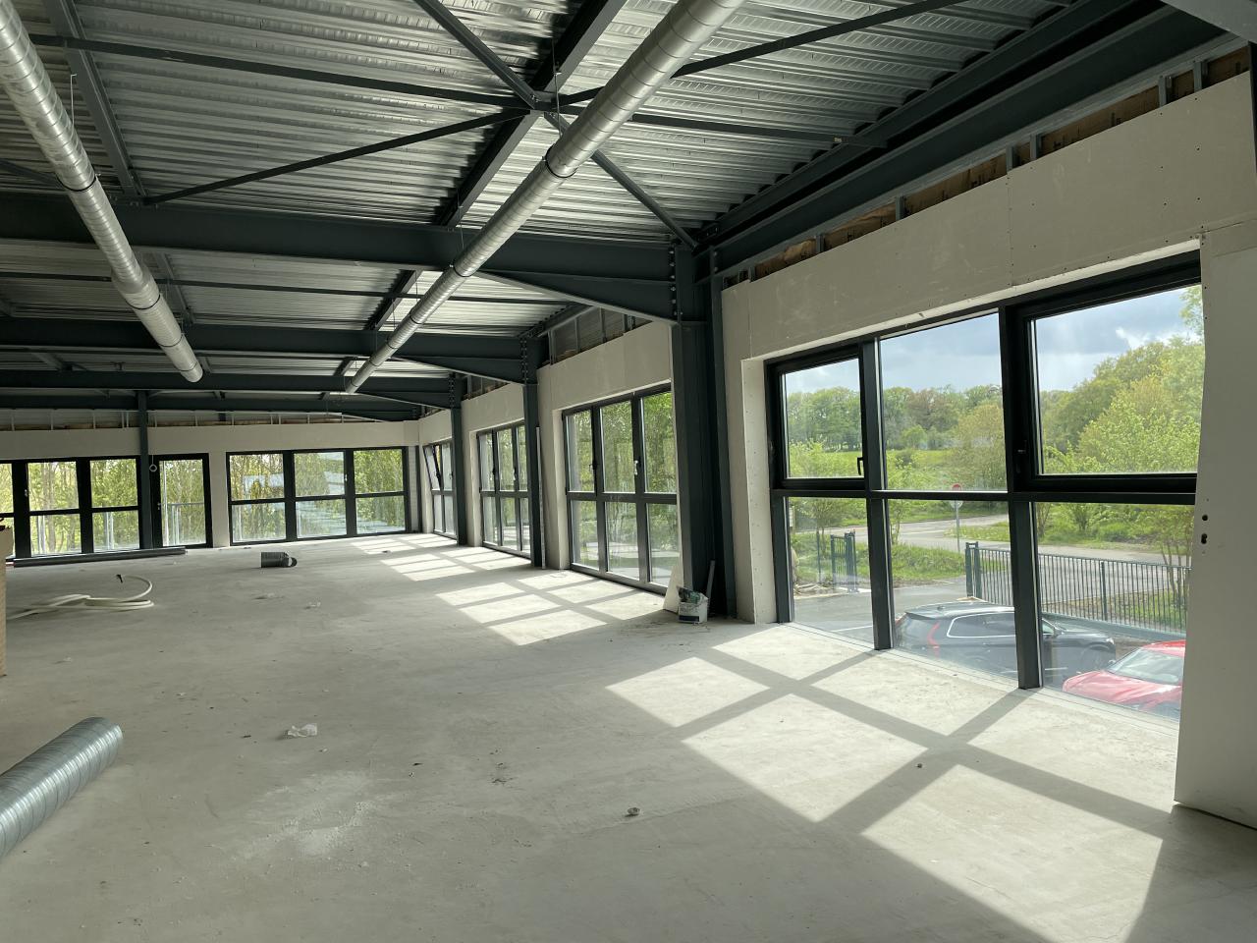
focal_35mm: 26
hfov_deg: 67.3
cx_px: 628
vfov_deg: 53.1
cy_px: 472
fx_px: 944
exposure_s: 1/682
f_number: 1.6
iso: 32
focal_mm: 4.2
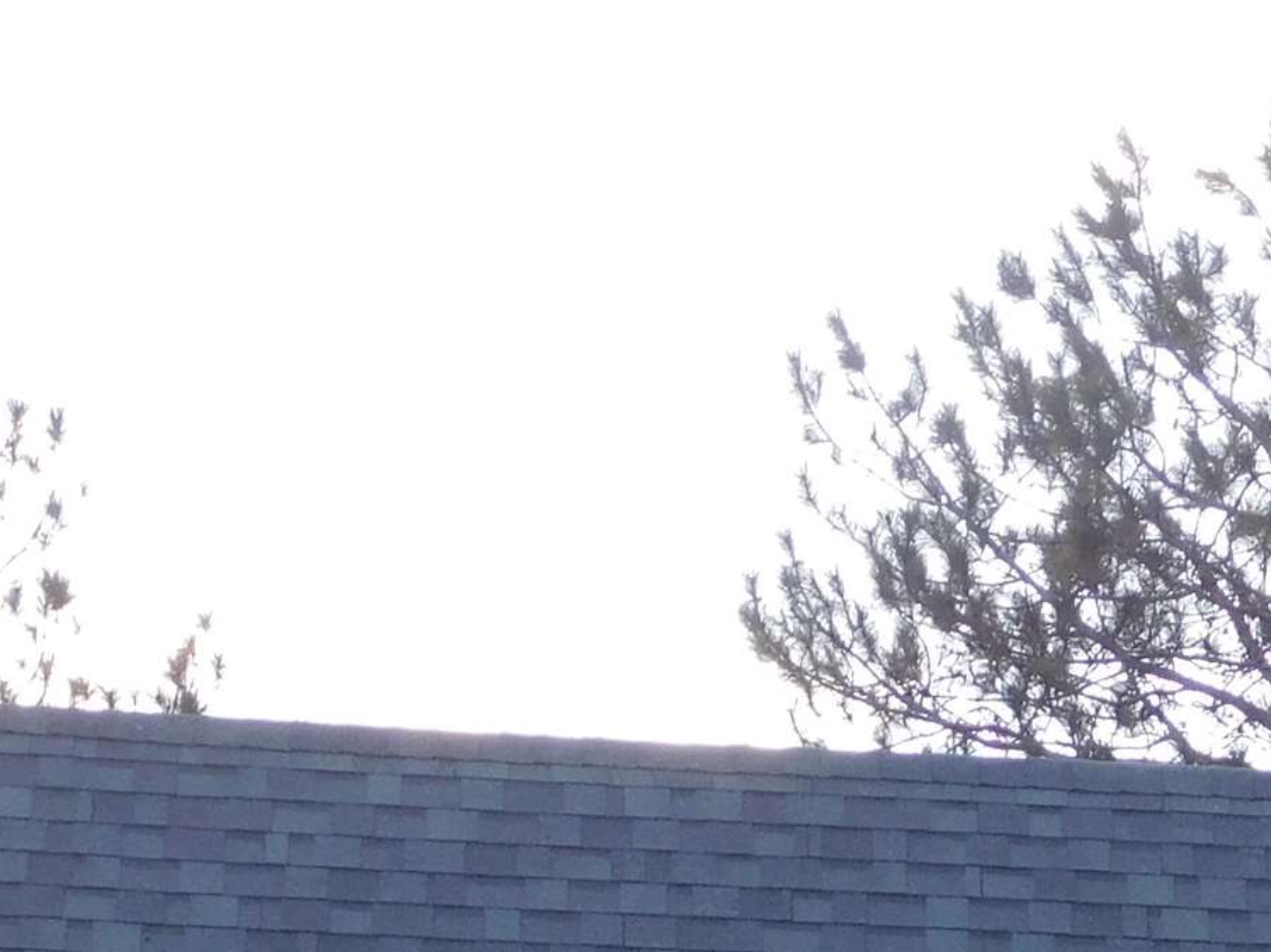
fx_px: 9949
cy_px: 1576
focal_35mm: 271
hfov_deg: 7.3
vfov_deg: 5.4
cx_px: 1324
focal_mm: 14.2
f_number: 4.4
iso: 125
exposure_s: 1/200
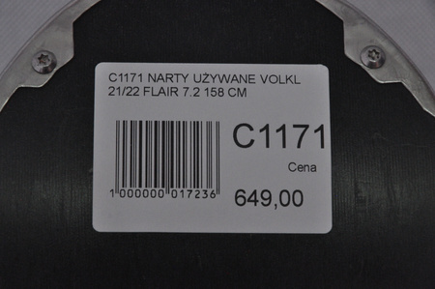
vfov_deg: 8.7
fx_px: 1901
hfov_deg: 13.1
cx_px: 218
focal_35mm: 158
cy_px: 144
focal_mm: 105
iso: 3200
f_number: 9.5
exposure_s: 1/125
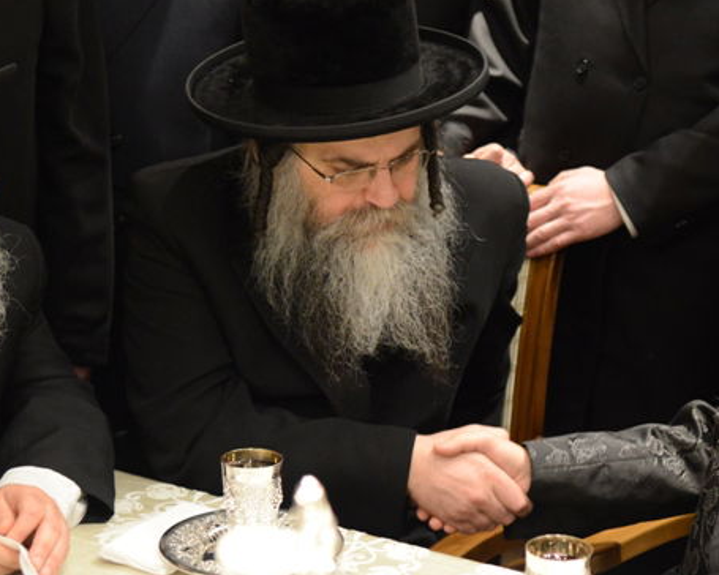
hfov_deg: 25.5
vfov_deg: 20.6
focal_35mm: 74
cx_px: 495
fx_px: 1575
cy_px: 421
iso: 3200
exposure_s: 1/125
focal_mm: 35
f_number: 2.8
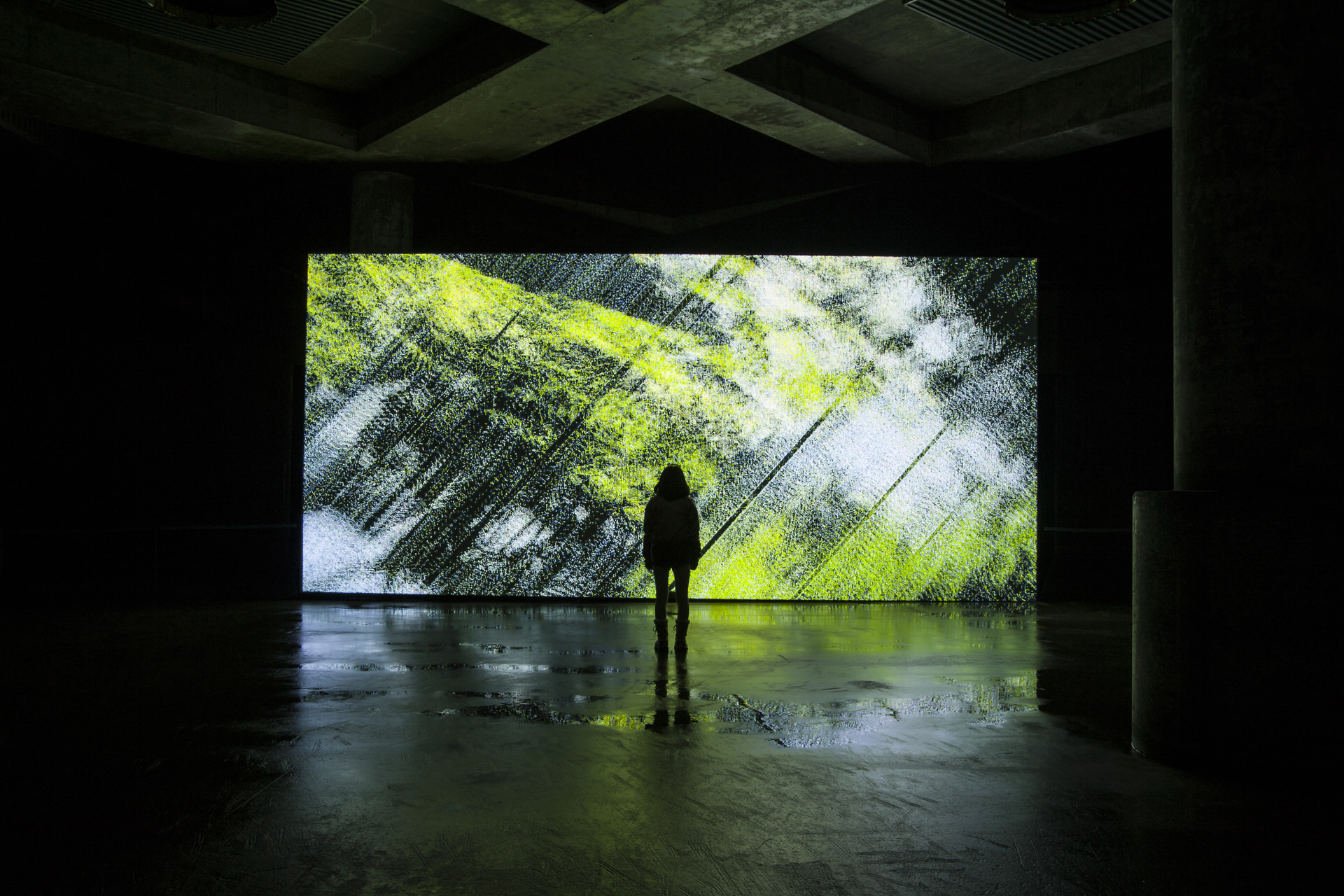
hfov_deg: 63.7
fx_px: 1083
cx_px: 672
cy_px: 448
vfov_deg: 45.0
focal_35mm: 29
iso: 200
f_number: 10
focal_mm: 29
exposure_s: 5
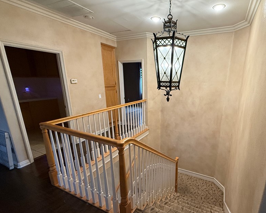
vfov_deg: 73.6
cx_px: 162
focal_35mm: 18
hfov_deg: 85.1
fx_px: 142
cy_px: 118
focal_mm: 2.22
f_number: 2.2
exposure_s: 1/60
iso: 400
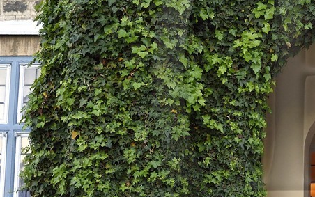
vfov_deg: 9.6
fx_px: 1177
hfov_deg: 14.4
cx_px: 440
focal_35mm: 137
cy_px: 77
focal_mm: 38
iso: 1600
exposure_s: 1/125
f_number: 6.3
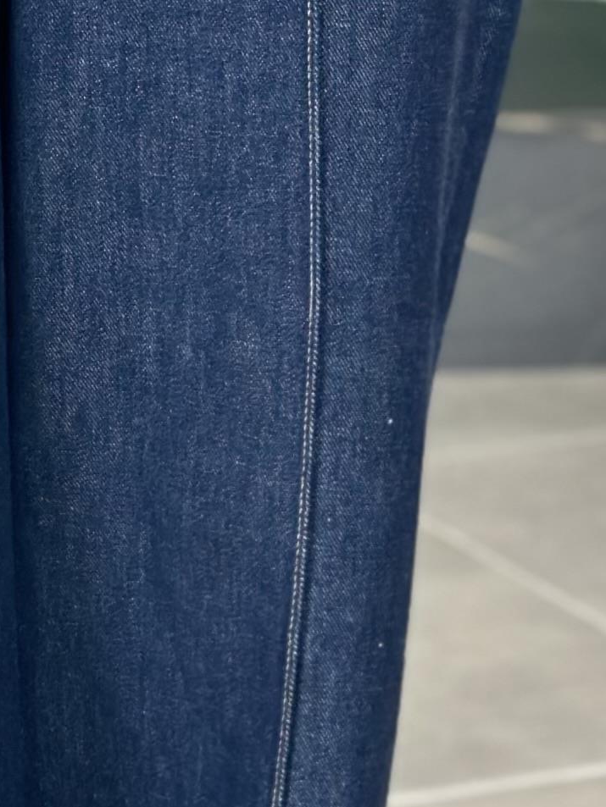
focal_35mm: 203
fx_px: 4737
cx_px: -77
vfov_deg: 9.7
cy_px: 474
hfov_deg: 7.3
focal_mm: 6.86
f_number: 1.78
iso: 80
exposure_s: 1/121
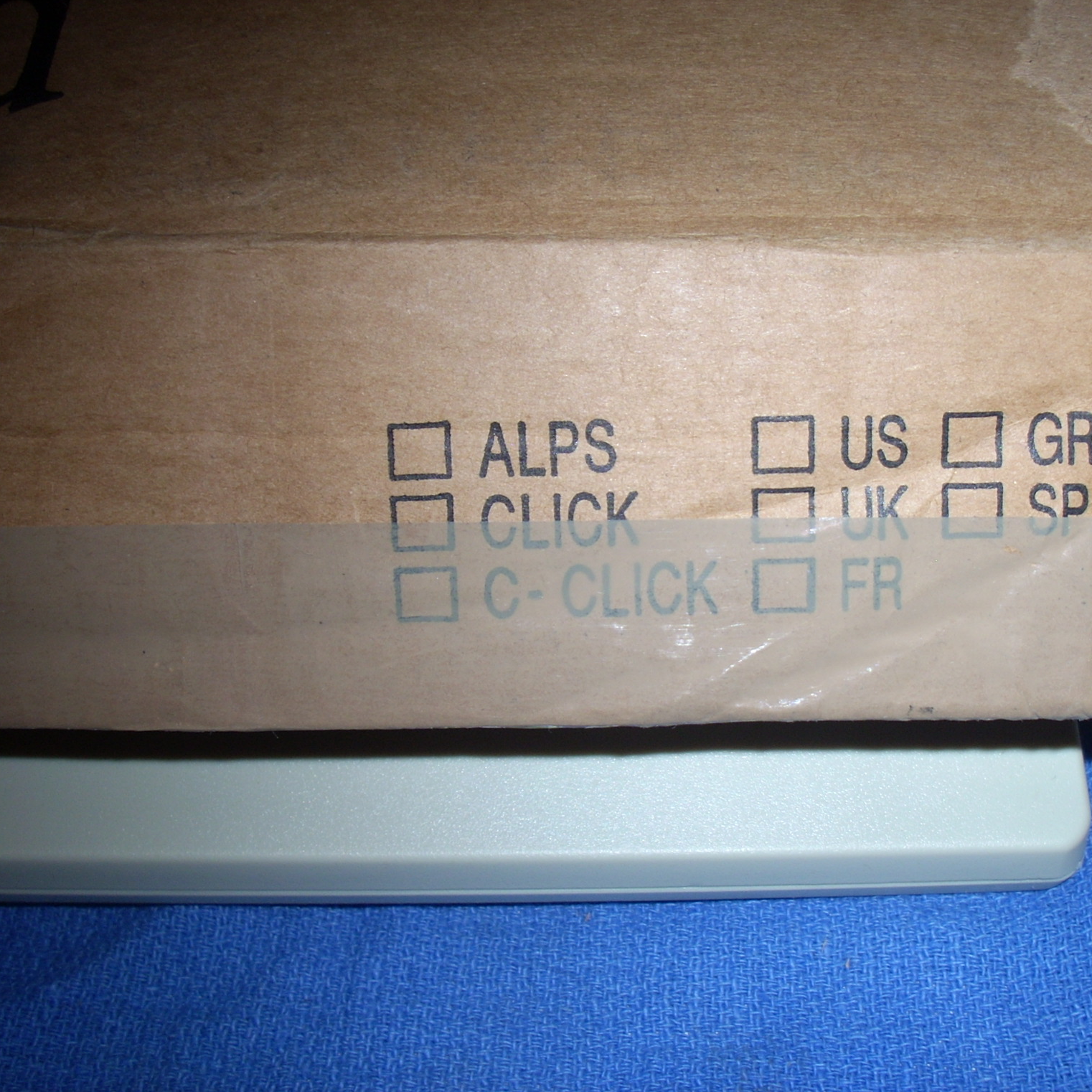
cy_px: 542
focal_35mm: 44
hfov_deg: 38.2
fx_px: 1570
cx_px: 633
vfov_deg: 38.3
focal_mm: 6.2
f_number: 5.6
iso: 64
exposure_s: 1/60
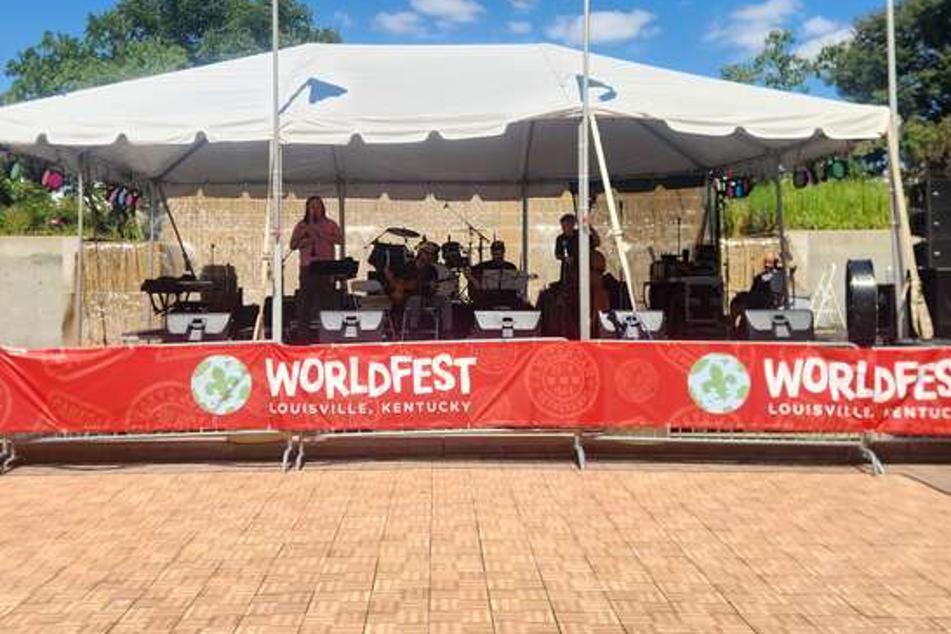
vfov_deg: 37.8
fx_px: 925
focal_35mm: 35
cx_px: 459
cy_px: 273
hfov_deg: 54.4
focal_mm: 5.4
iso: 20
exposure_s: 1/1215
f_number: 1.8
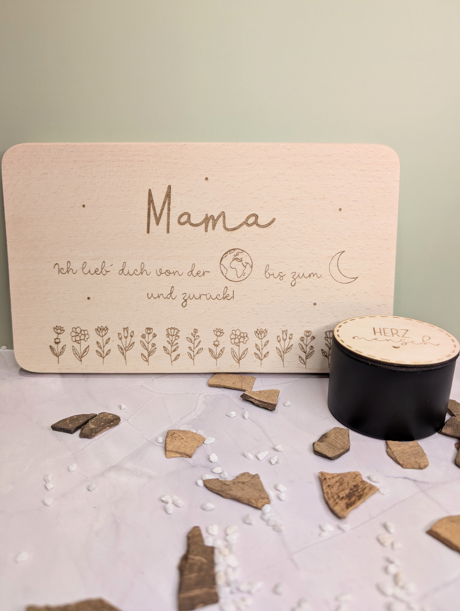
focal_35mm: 24
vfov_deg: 71.5
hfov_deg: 56.9
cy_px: 306
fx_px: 424
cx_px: 230
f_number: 1.68
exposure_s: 1/29.1
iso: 31
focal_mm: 6.9
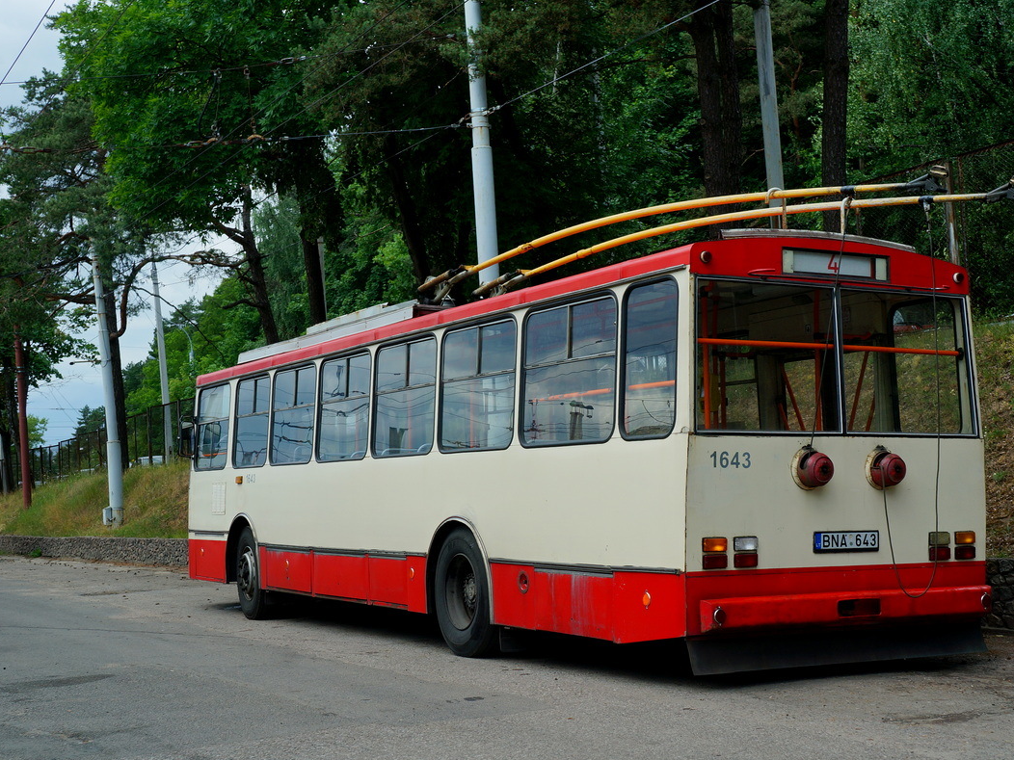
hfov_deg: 41.2
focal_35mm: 46
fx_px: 1347
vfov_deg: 31.5
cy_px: 383
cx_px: 565
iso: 100
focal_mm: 28
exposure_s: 1/400
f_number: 9
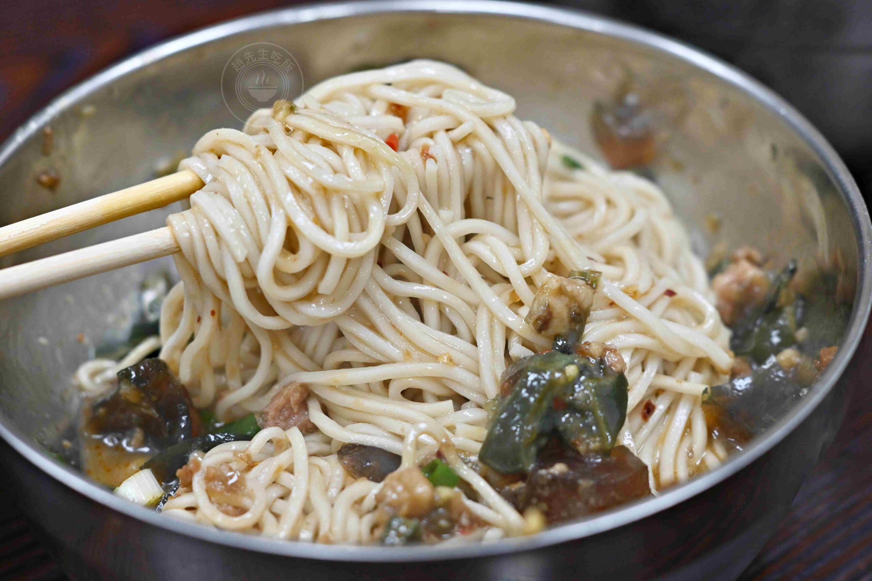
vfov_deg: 18.2
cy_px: 290
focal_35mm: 75
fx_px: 1817
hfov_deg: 27.0
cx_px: 436
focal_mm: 50
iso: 500
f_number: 3.2
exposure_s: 1/200
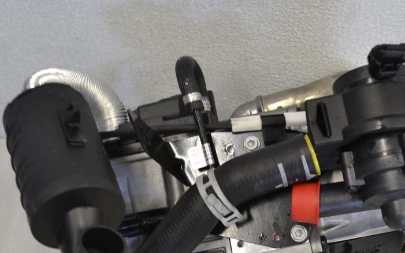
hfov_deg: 30.5
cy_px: 212
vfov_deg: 19.2
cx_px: 245
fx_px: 739
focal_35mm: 67
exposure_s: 1/15
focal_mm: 24
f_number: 4
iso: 400
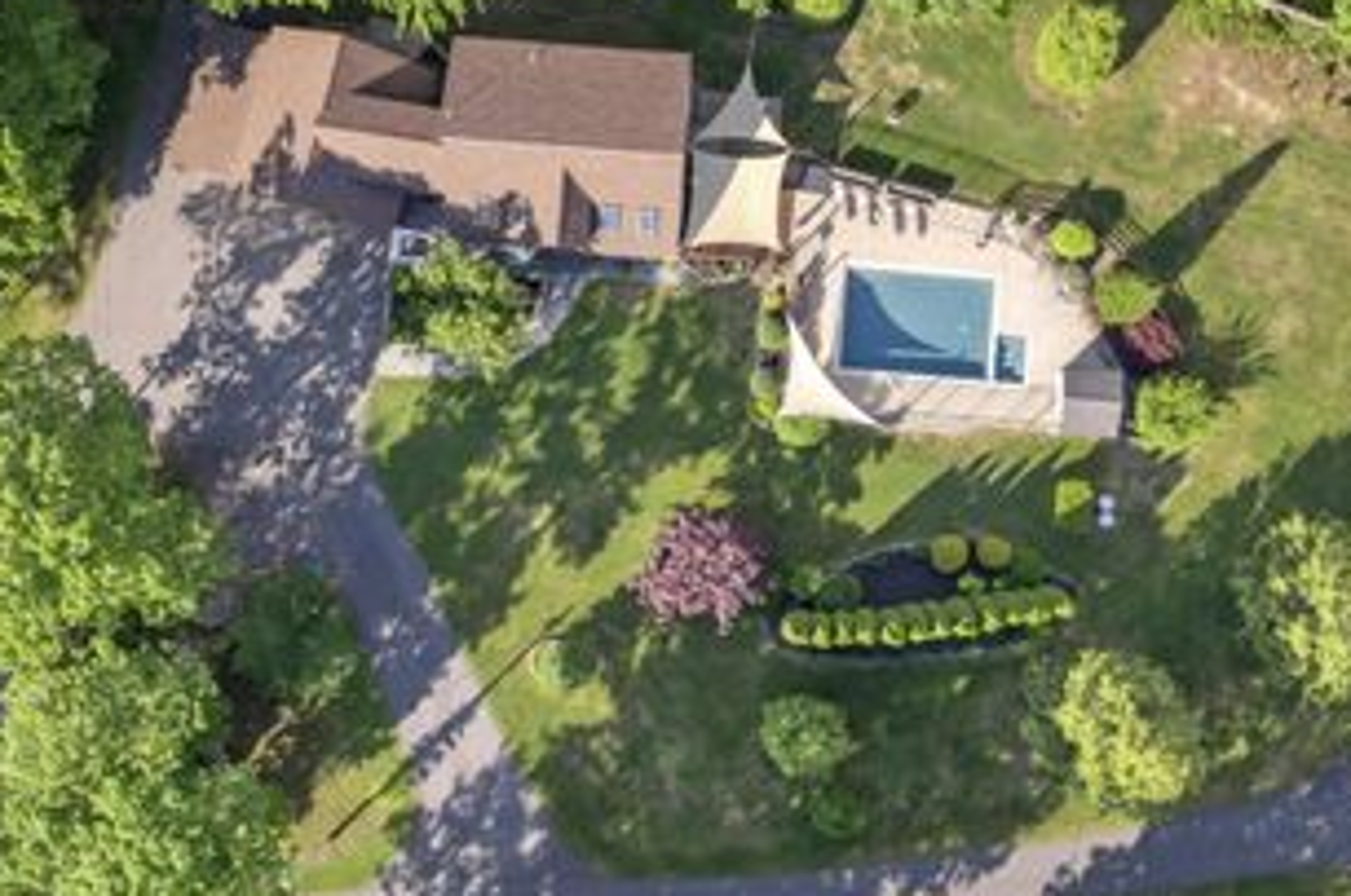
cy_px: 534
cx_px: 932
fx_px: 1349
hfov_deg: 51.9
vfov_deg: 36.6
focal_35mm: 36
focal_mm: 8.38
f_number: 2.8
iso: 100
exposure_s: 1/400
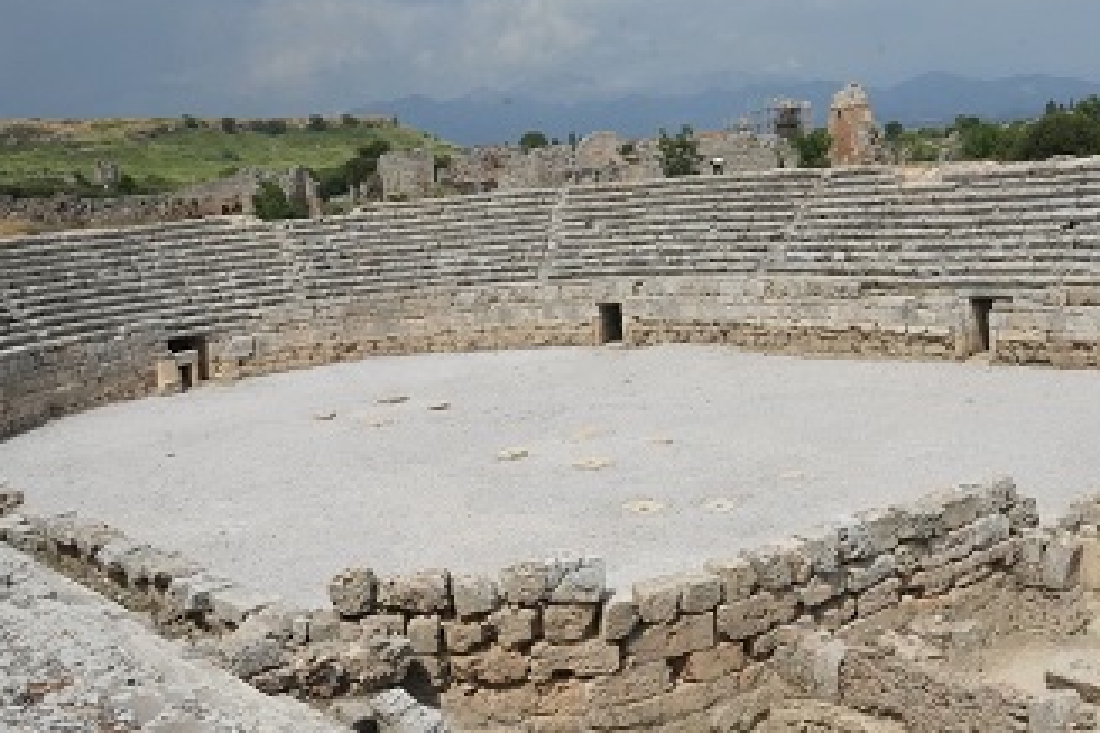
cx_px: 619
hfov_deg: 44.4
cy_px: 387
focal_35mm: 44
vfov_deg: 30.5
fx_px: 1344
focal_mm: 24
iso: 6400
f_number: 18
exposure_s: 1/6400
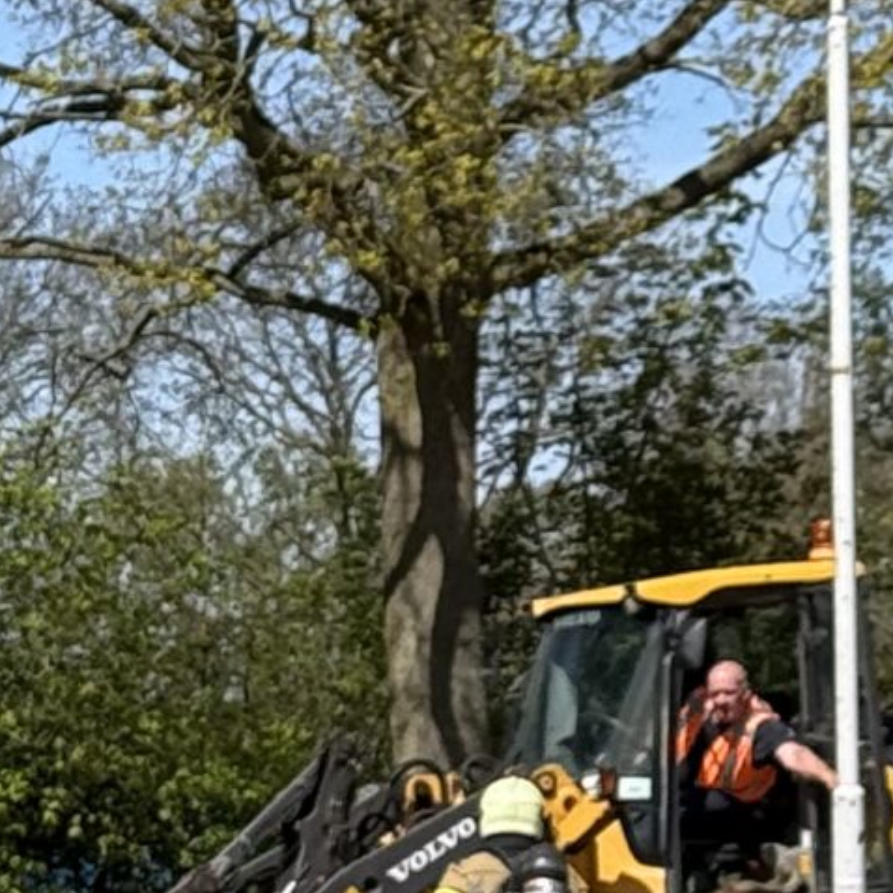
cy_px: 773
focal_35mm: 227
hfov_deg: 7.2
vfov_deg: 7.7
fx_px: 6625
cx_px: -1356
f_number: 1.78
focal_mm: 6.76
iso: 64
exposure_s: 1/4329
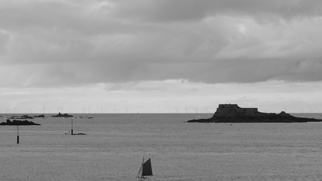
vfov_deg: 5.4
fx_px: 1921
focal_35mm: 225
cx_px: 160
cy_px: 108
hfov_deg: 9.6
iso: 200
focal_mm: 180
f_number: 5.6
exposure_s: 1/800
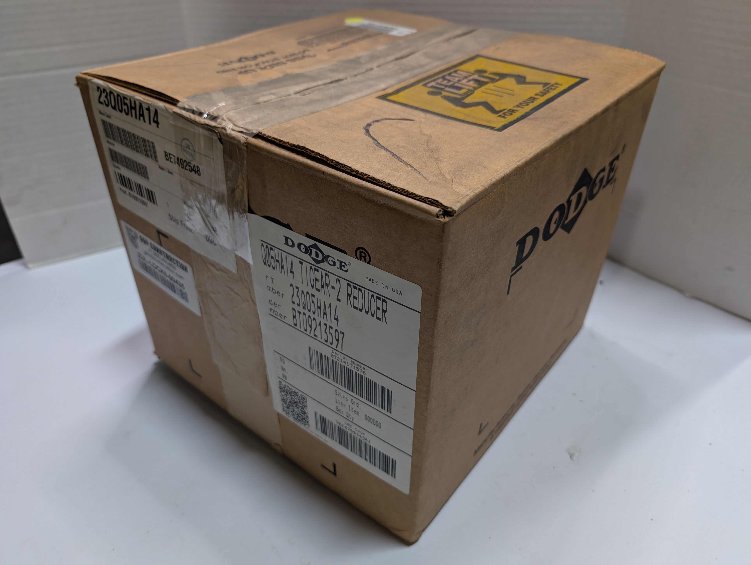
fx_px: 521
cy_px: 282
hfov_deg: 71.5
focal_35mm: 24
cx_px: 376
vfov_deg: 56.9
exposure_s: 1/30
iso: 158
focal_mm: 6.9
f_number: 1.68
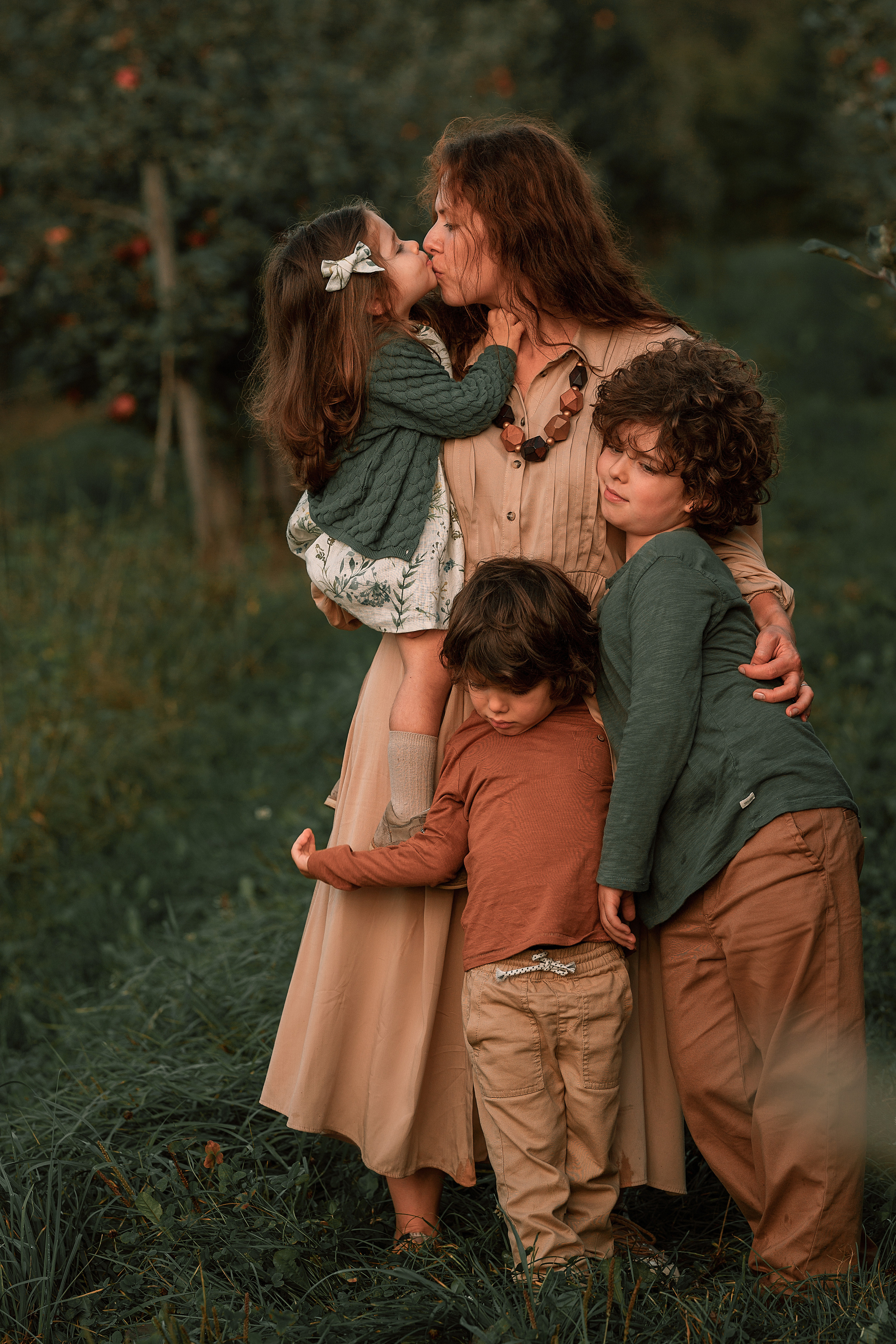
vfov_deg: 15.2
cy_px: 672
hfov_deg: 10.2
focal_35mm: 135
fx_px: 5040
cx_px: 448
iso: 100
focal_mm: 135
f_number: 4
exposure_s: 1/640
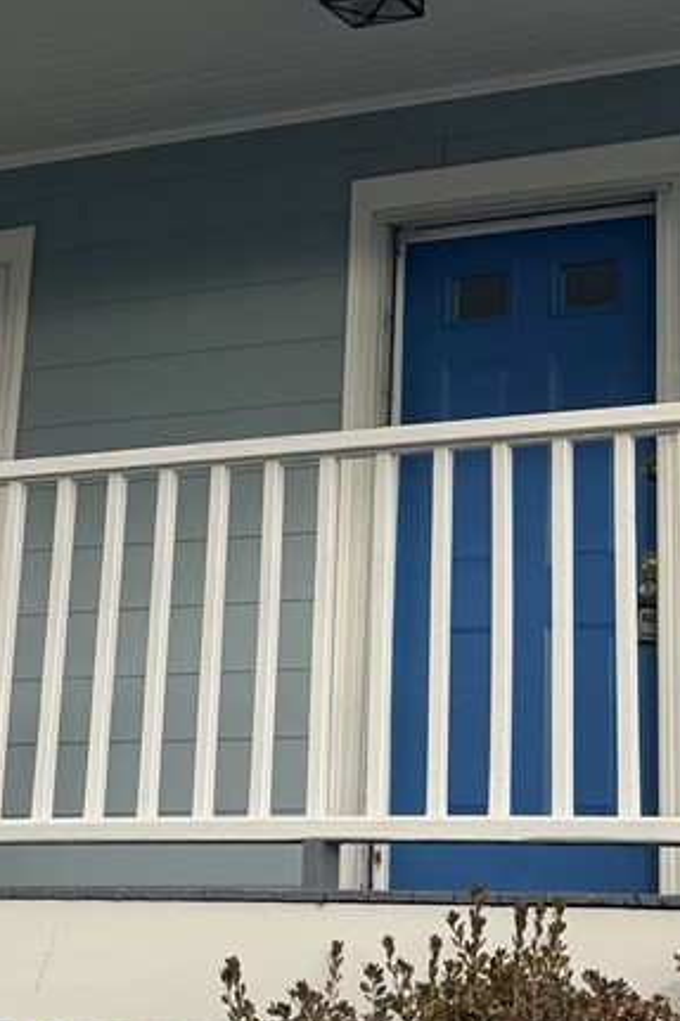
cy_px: 107
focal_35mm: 89
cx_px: 263
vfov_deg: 22.3
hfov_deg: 15.3
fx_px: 2523
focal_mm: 6.76
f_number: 1.78
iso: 80
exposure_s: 1/1046
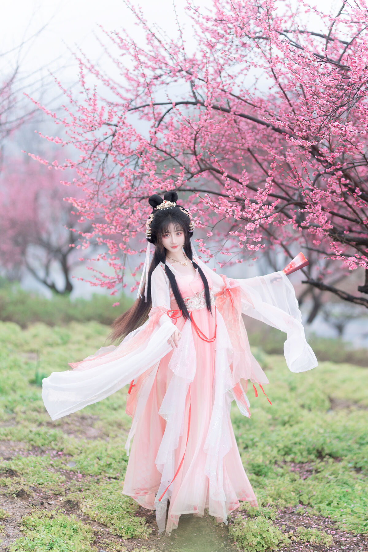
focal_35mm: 85
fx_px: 1303
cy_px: 276
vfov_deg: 23.9
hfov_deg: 16.1
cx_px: 184
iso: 320
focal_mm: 85
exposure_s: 1/800
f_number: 1.4
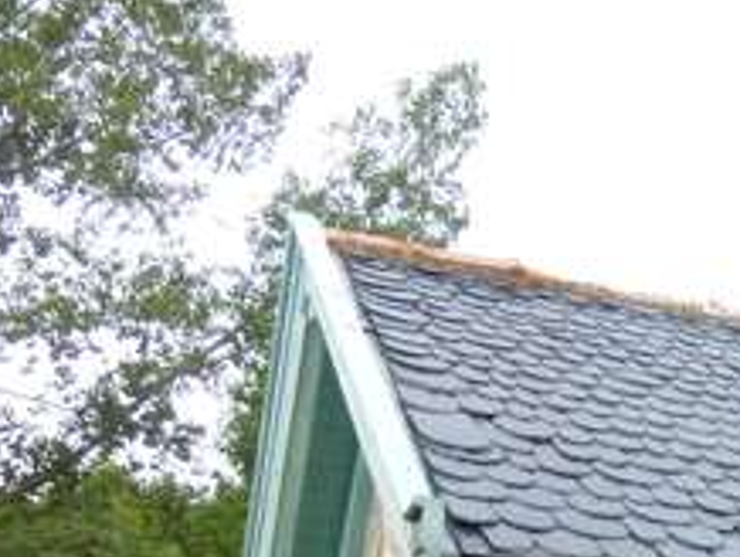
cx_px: 950
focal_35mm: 88
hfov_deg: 20.4
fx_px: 1883
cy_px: 910
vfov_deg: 15.2
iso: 160
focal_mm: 4.5
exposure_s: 1/60
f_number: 3.1
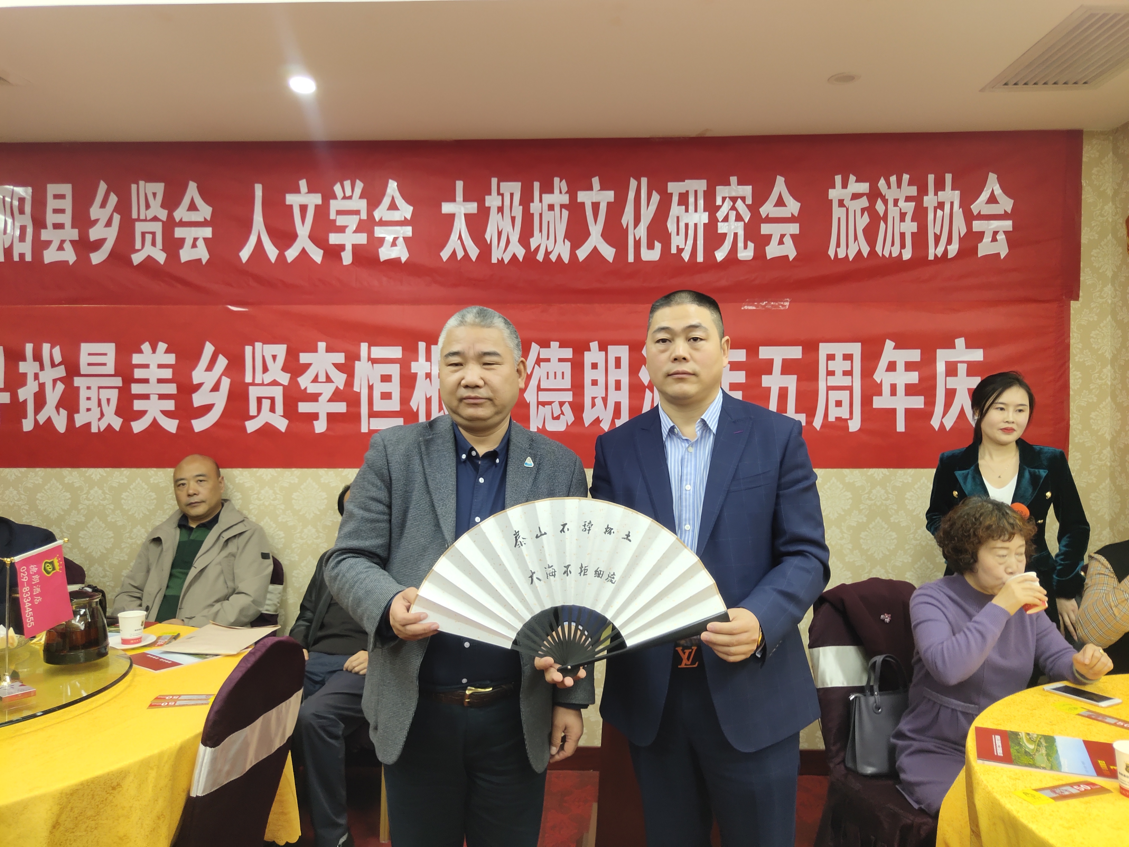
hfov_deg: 61.7
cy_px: 424
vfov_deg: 48.2
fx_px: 946
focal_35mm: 29
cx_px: 564
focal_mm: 4.27
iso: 214
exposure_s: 1/50
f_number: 1.8
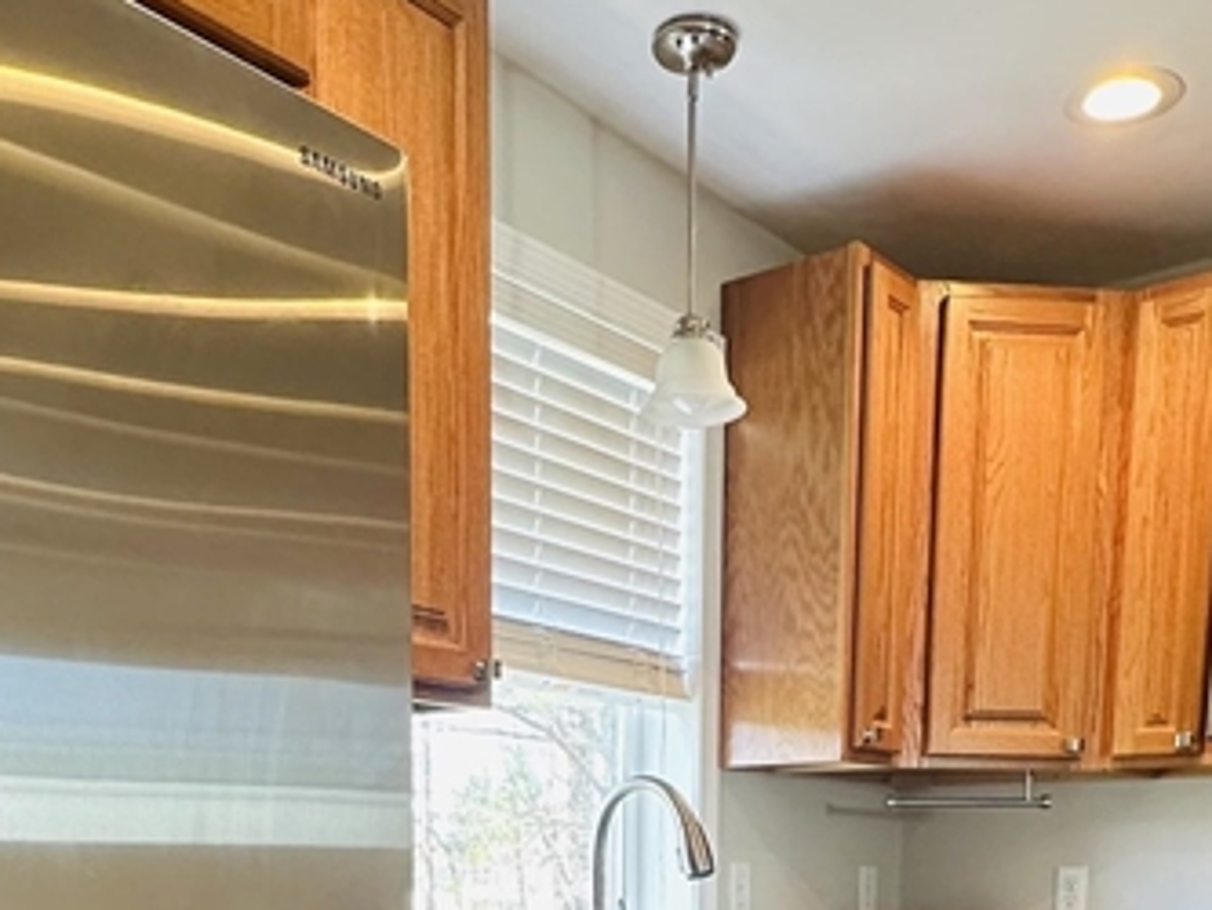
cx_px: 593
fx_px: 1506
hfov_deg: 43.8
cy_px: 1128
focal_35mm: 43
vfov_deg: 28.6
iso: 160
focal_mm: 2.22
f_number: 2.2
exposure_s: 1/60
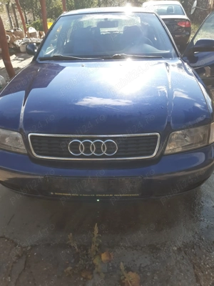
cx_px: 107
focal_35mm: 26
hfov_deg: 53.1
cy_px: 143
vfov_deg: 67.3
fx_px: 214
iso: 40
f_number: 1.7
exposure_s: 1/539
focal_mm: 3.92
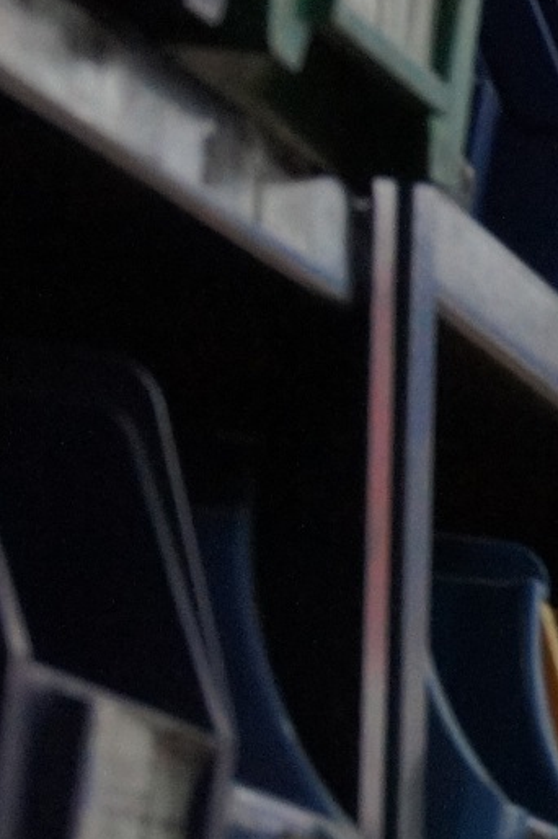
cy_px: 971
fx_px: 6710
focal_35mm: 288
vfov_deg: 7.1
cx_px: 1703
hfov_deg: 4.6
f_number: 9
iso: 1600
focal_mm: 43
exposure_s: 1/40
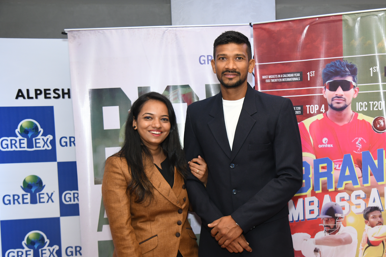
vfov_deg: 26.9
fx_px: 536
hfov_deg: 39.3
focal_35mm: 50
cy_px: 163
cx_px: 246
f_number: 4.5
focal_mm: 38
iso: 1250
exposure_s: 1/160
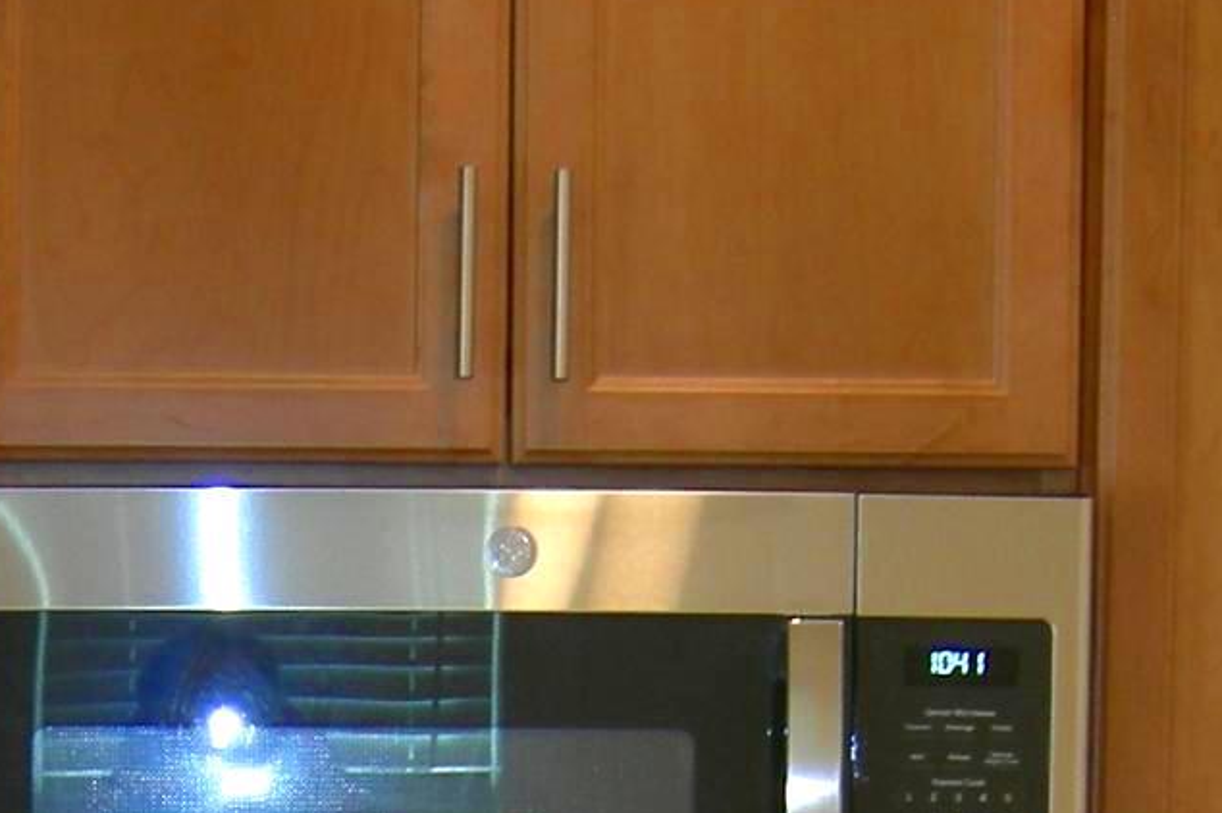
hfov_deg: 16.9
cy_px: 1364
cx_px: 438
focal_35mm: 121
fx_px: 4105
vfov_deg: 10.7
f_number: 2.7
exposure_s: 1/30
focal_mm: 7.5
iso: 64
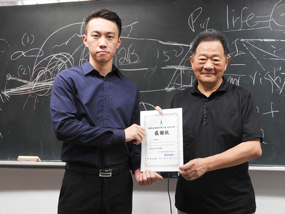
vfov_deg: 32.2
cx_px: 142
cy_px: 107
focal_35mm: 45
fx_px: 370
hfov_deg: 42.1
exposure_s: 1/30
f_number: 4
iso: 250
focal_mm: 8.1
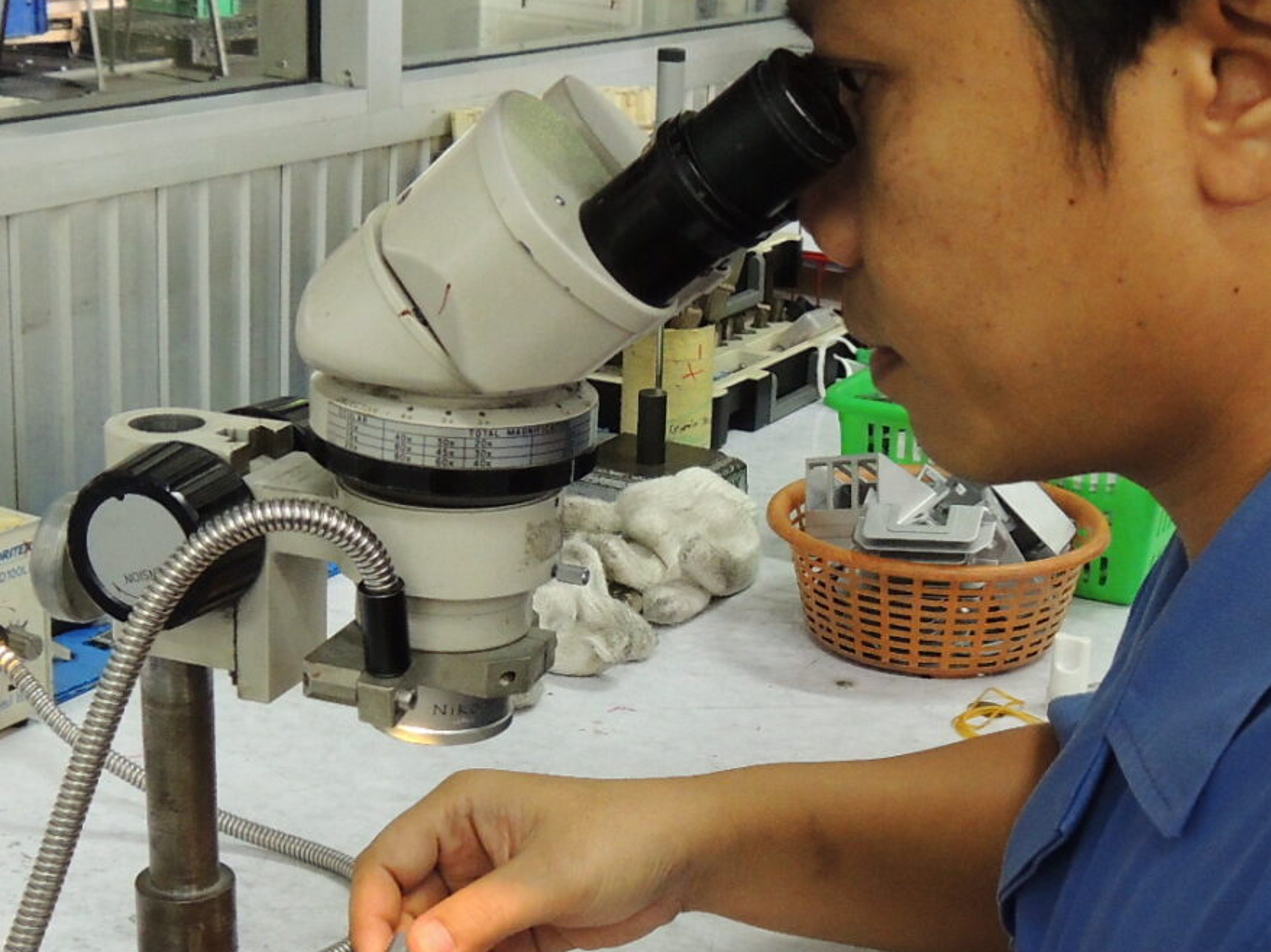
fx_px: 2056
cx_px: 706
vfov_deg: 26.0
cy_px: 611
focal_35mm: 56
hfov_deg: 34.3
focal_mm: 4.3
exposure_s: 1/30
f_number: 2.8
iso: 400
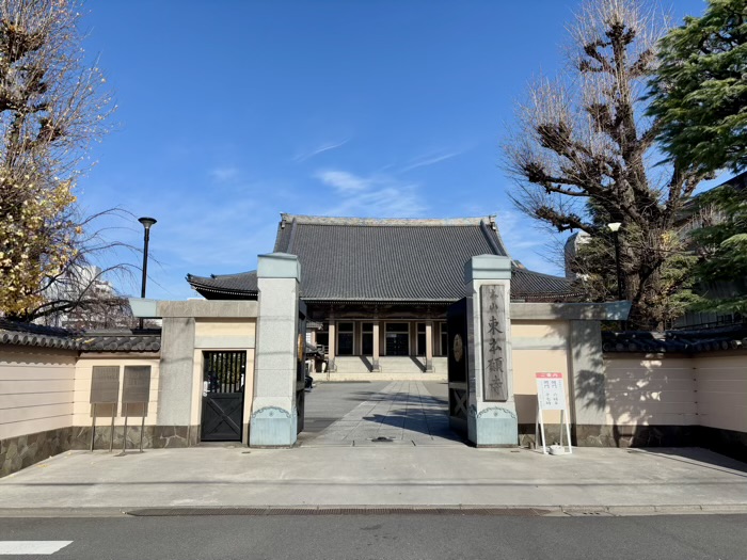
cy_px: 280
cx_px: 374
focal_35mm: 26
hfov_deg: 67.3
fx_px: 561
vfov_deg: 53.1
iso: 50
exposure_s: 1/4082
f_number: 1.6
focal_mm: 5.96
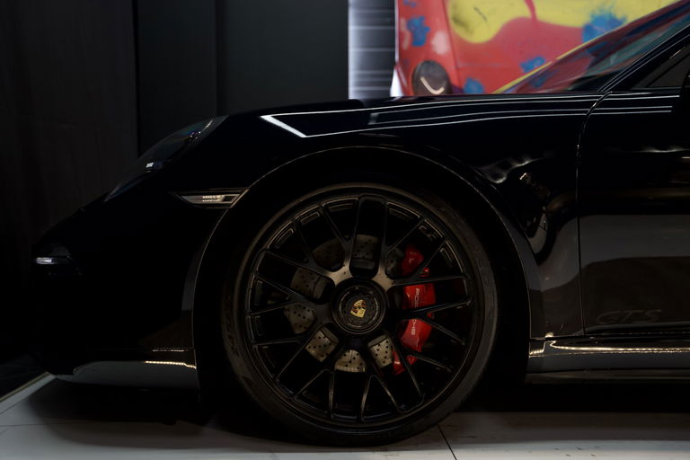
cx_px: 345
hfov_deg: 52.3
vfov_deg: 36.2
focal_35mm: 37
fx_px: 703
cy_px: 230
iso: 640
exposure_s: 1/80
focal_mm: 36.7
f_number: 2.8
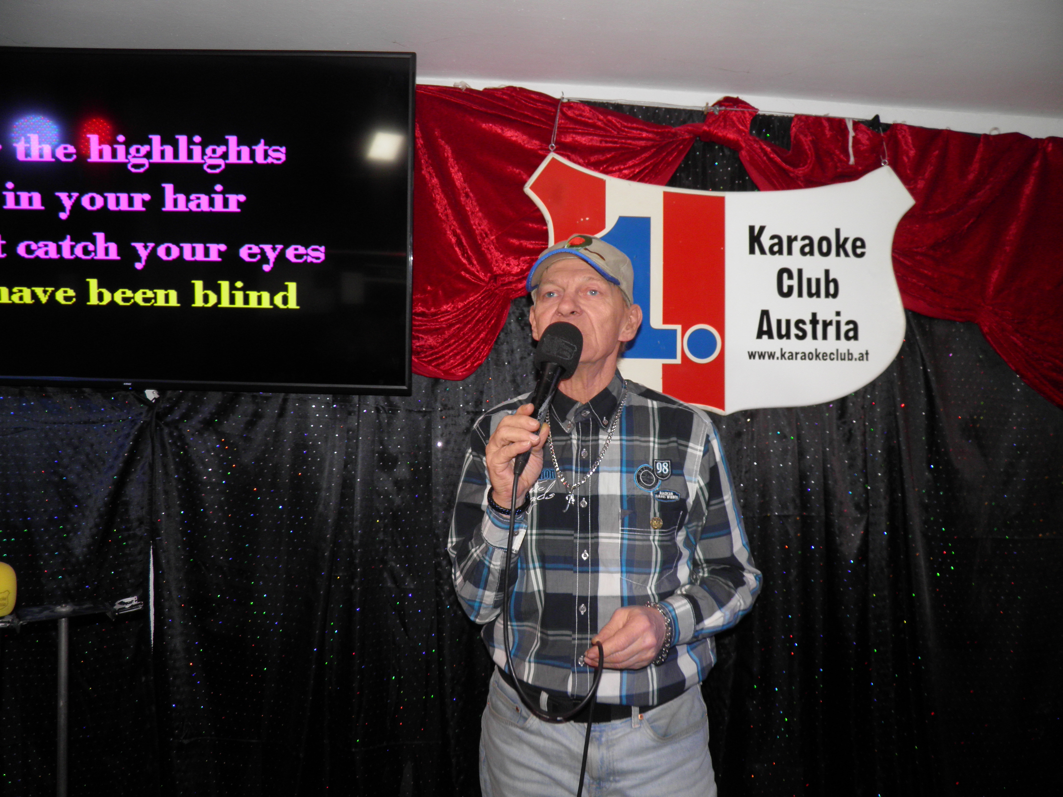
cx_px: 532
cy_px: 398
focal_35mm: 28
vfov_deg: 49.7
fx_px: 860
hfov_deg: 63.4
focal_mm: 4.9
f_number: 2.8
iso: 100
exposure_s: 1/30
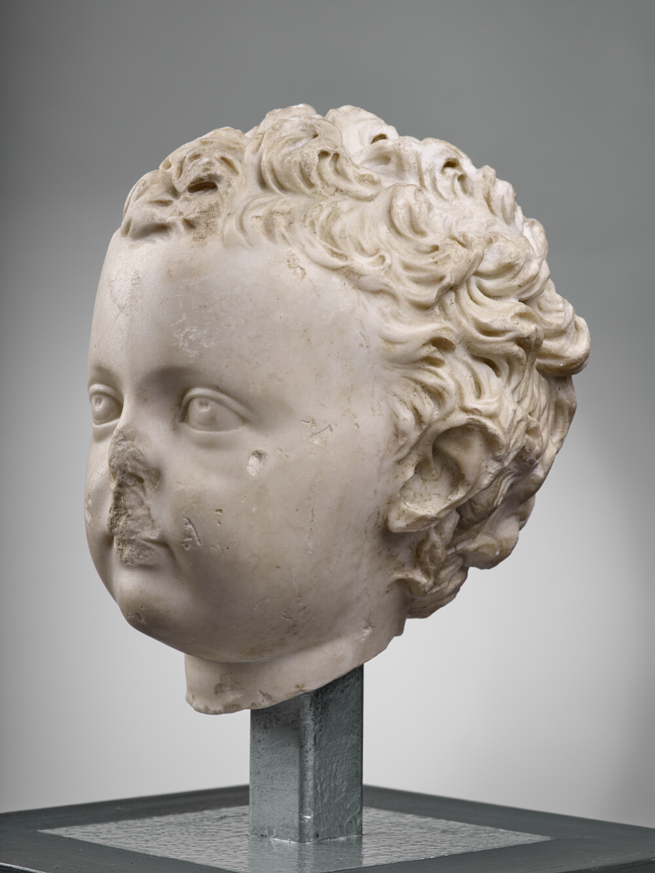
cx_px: 328
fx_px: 1589
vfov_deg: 30.7
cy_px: 436
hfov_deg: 23.3
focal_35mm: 63
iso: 100
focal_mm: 80
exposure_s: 1/125
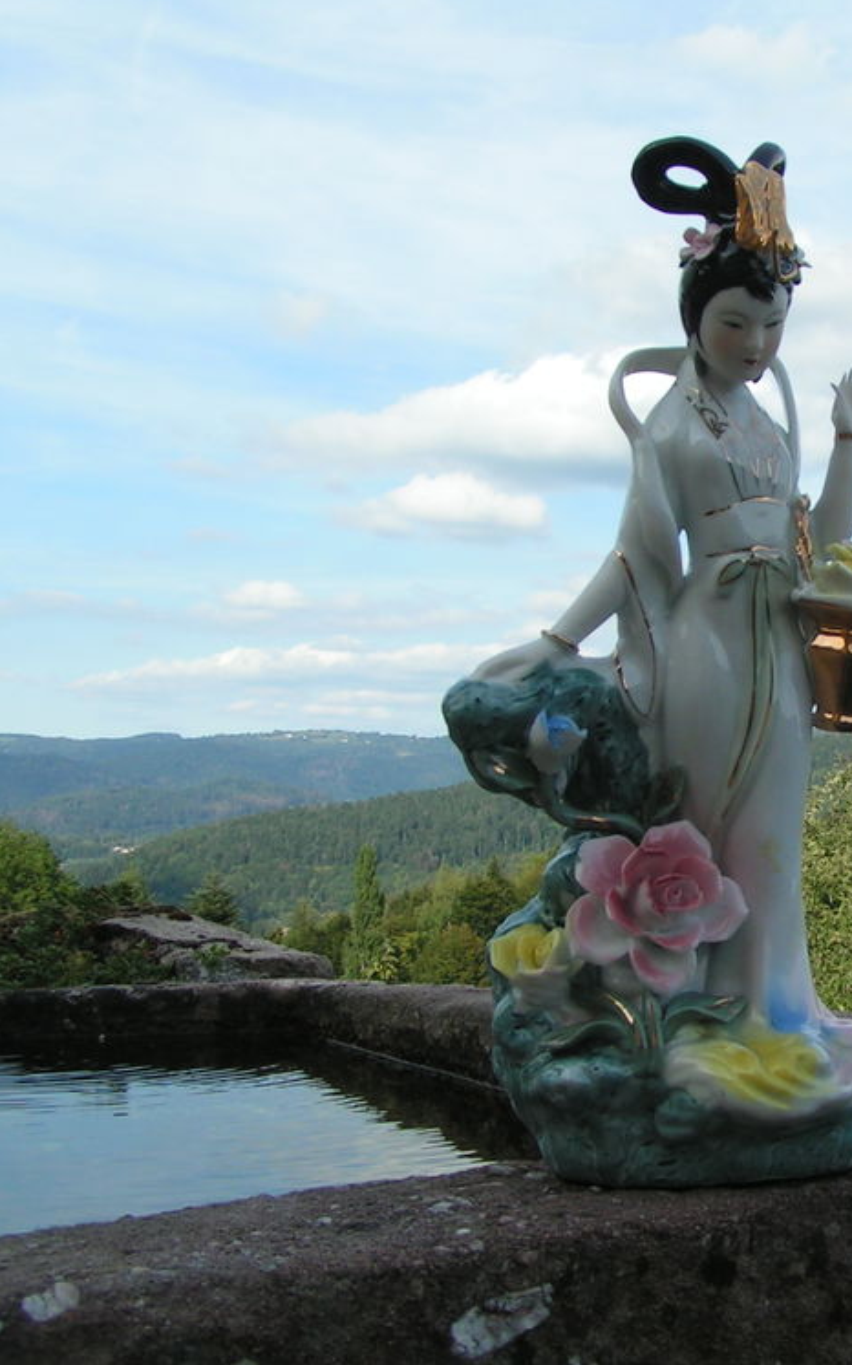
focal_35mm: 54
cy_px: 681
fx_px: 2007
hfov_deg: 23.1
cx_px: 823
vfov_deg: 37.5
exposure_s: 1/320
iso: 50
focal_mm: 5.8
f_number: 5.6
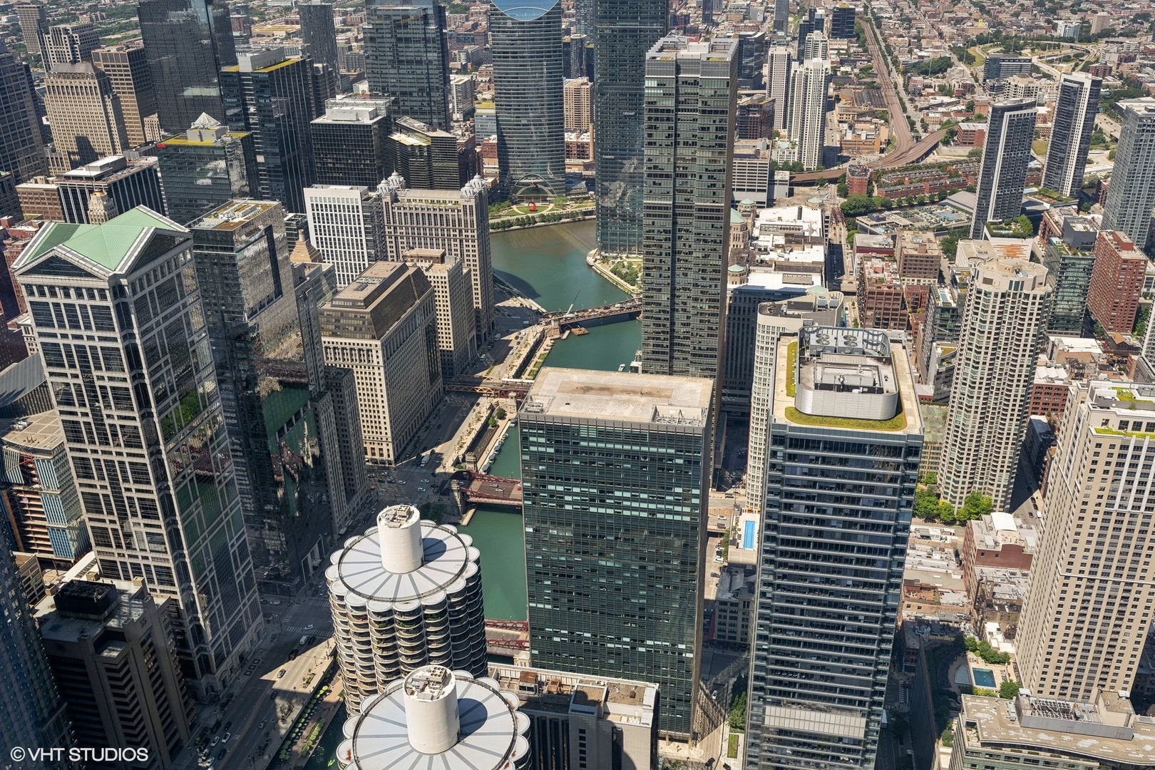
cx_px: 578
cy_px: 385
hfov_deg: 61.9
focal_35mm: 30
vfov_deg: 43.6
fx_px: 962
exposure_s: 1/180
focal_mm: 30
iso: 200
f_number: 9.5
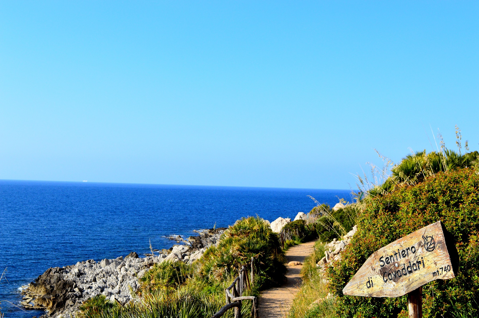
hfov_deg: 42.4
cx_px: 240
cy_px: 159
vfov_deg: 28.9
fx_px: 618
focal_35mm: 46
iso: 400
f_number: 11
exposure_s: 1/500
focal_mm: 31
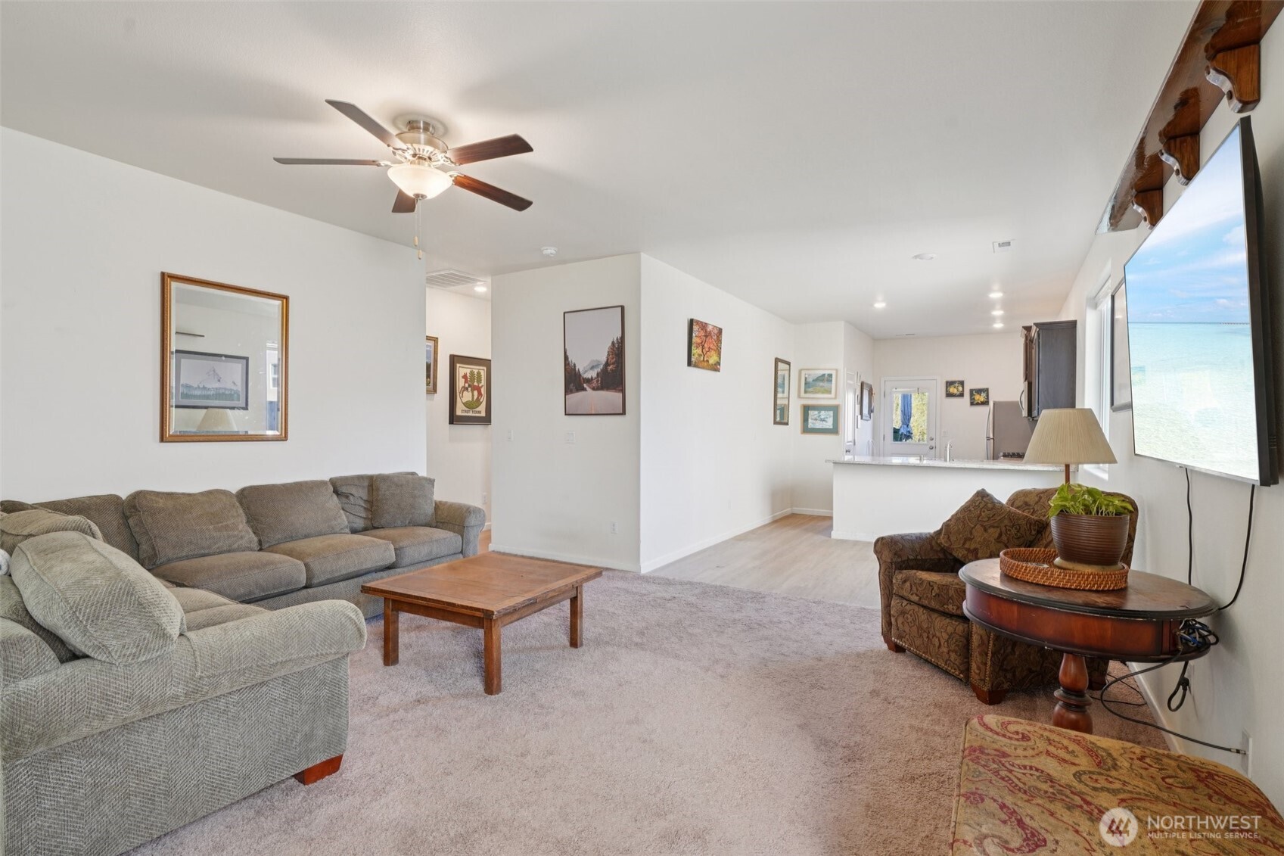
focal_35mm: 17
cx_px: 642
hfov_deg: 93.3
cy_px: 428
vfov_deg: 70.4
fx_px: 606
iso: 400
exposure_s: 1/15
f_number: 8
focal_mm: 17
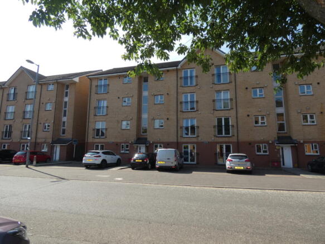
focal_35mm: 20
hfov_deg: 81.8
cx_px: 162
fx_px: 188
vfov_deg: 66.0
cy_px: 122
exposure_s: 1/800
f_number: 2.8
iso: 80
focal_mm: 3.6
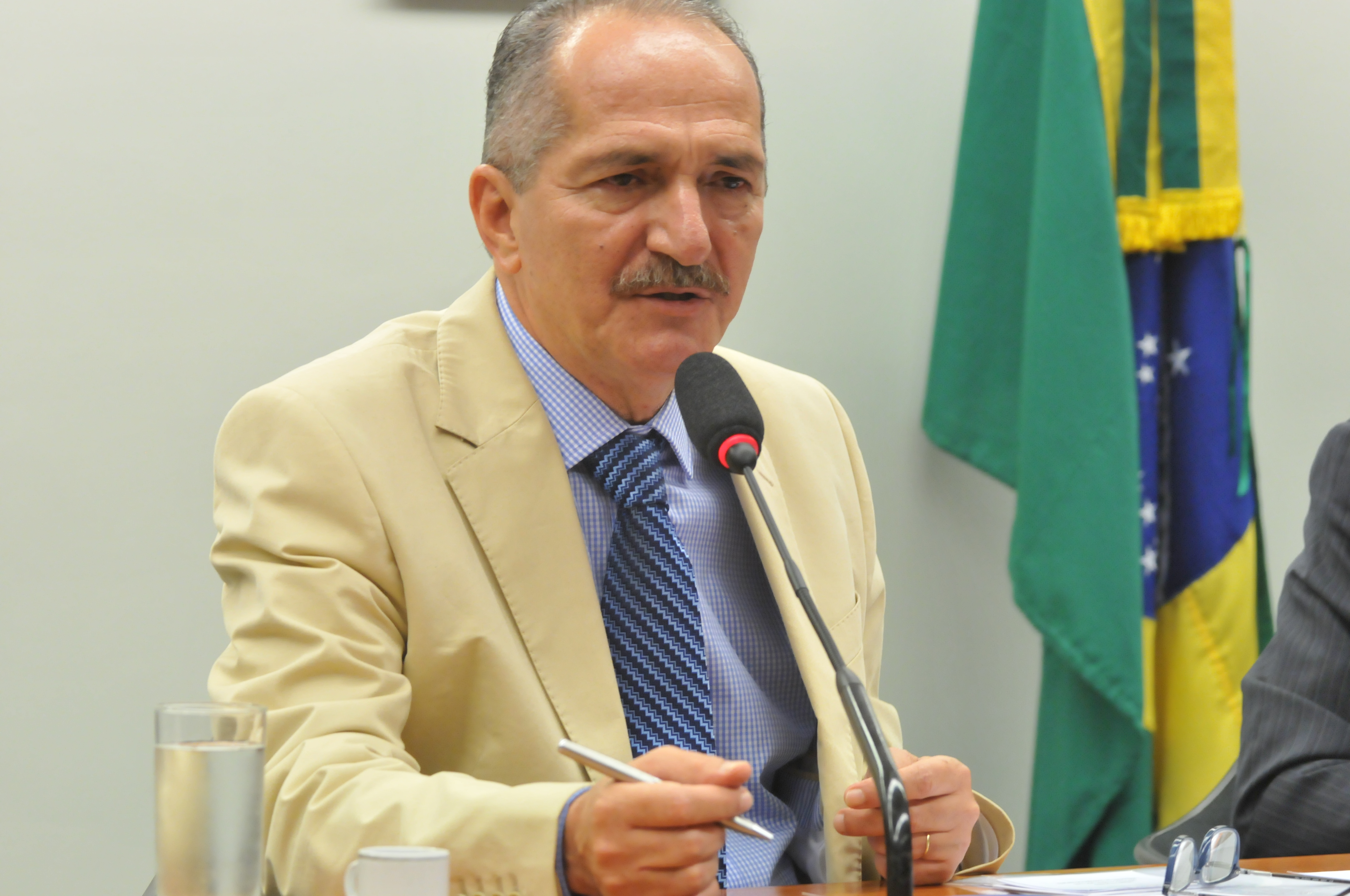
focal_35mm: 180
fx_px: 6742
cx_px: 675
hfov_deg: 11.4
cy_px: 448
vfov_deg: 7.6
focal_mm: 120
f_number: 5.6
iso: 1600
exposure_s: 1/80
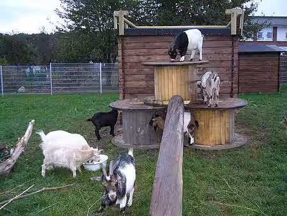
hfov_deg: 52.6
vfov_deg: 40.7
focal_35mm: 35
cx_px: 144
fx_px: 290
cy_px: 108
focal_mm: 5.8
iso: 400
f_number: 2.8
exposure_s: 1/60
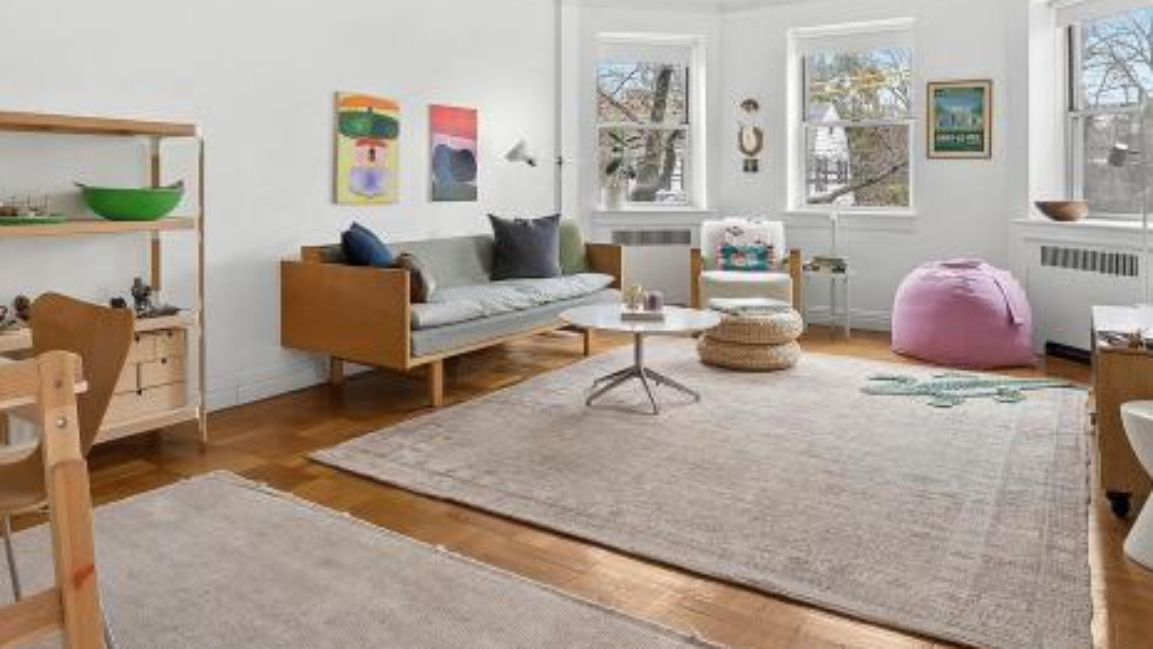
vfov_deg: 43.1
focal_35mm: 26
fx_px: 795
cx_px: 512
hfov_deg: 71.7
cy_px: 168
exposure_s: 1/4
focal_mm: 16
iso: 1600
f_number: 14
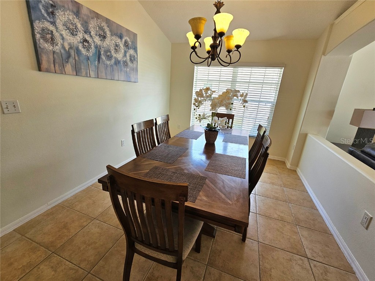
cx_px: 188
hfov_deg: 106.2
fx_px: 141
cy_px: 140
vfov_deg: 89.9
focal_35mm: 13
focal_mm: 2.2
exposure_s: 1/120
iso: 80
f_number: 2.2
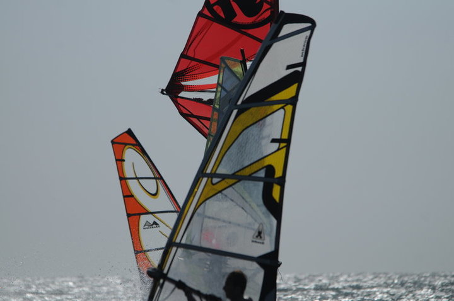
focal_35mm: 465
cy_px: 150
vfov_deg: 2.9
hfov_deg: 4.4
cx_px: 227
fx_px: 5856
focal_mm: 310
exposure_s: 1/8000
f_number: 5.3
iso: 200
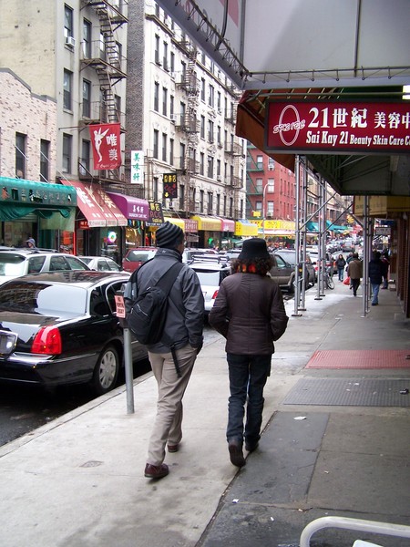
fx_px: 600
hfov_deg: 37.7
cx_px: 205
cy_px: 274
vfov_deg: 49.0
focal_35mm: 38
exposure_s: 1/60
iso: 140
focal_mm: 6.3
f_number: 2.8
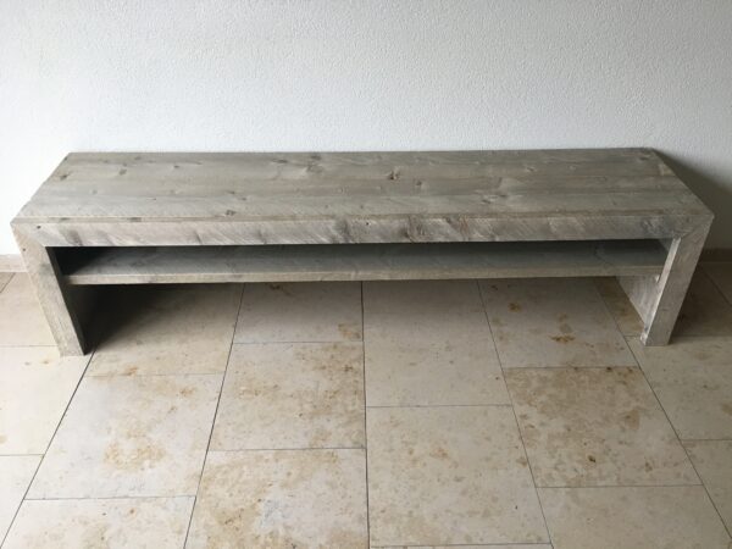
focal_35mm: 29
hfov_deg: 61.7
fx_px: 613
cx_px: 366
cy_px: 274
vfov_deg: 48.2
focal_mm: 4.15
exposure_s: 1/33
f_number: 2.2
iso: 50
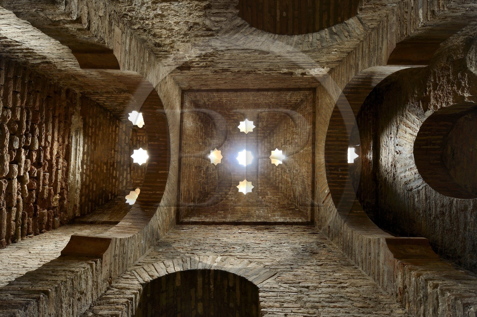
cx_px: 238
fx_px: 199
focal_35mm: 15
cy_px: 158
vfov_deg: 77.3
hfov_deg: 100.4
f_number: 9
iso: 400
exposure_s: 2
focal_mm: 15
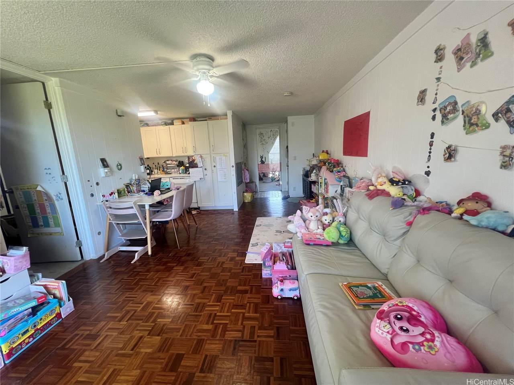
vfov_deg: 89.9
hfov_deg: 106.2
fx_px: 193
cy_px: 192
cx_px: 257
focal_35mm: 13
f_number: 1.8
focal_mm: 1.57
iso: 200
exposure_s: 1/120
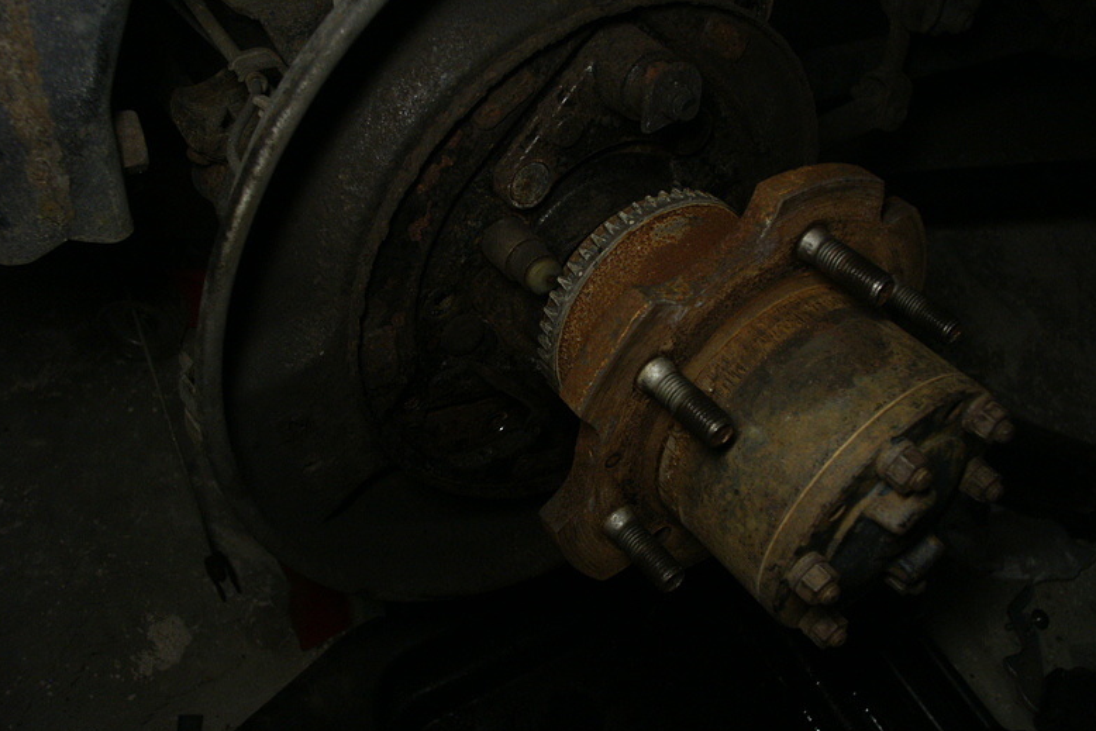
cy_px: 337
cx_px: 551
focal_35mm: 31
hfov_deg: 60.3
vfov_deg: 42.3
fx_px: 944
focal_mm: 7.65
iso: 100
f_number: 2.8
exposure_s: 1/30
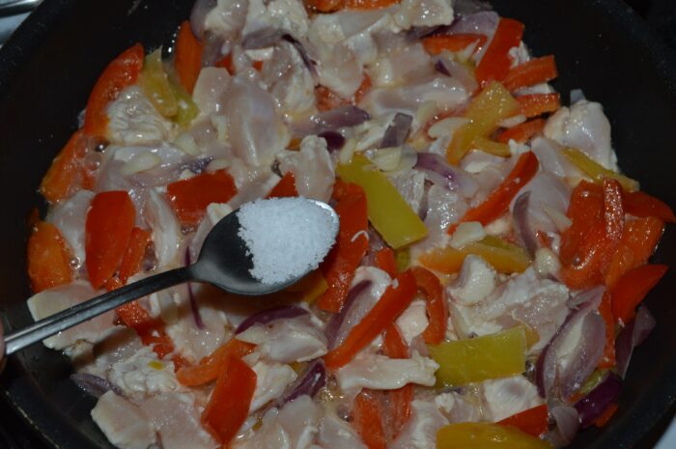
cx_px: 338
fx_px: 900
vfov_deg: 28.0
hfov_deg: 41.2
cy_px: 224
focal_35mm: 48
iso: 100
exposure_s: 1/60
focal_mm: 32
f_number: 8
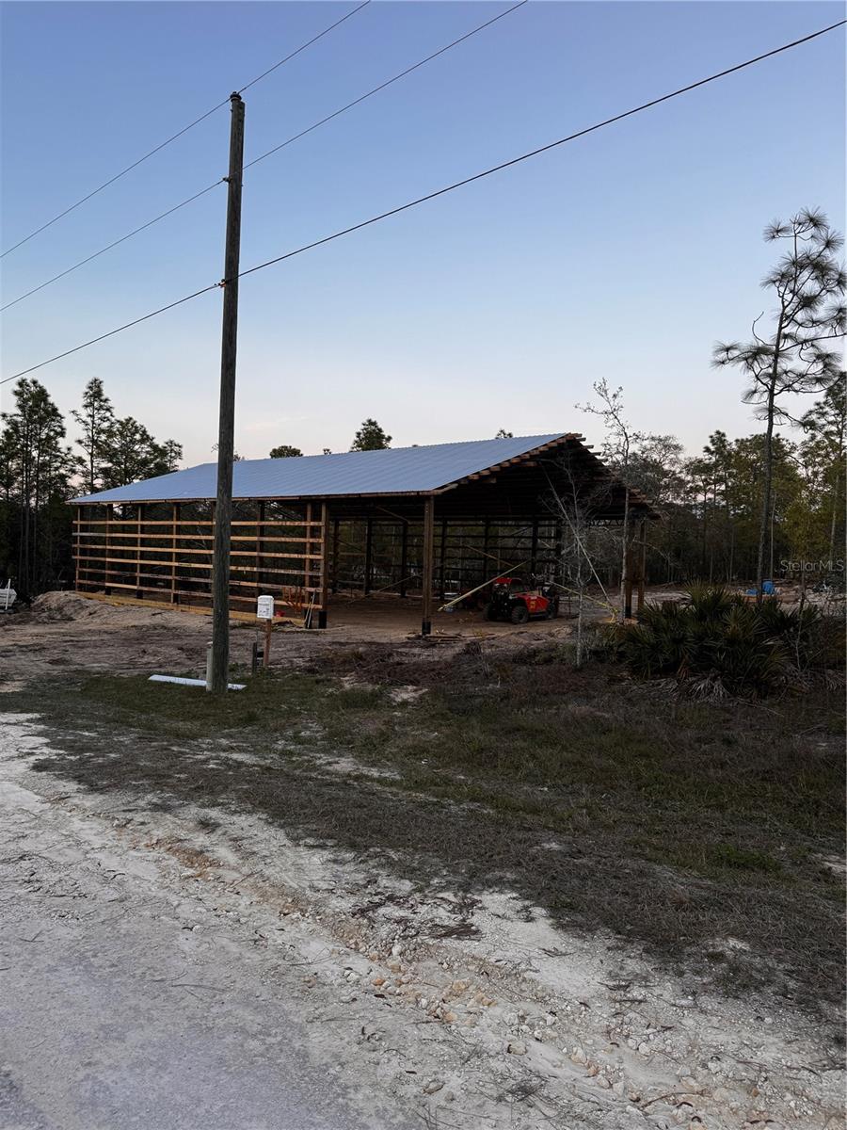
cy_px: 565
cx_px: 424
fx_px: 783
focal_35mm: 24
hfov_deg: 56.8
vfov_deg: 71.6
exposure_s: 1/121
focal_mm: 6.76
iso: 64
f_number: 1.78
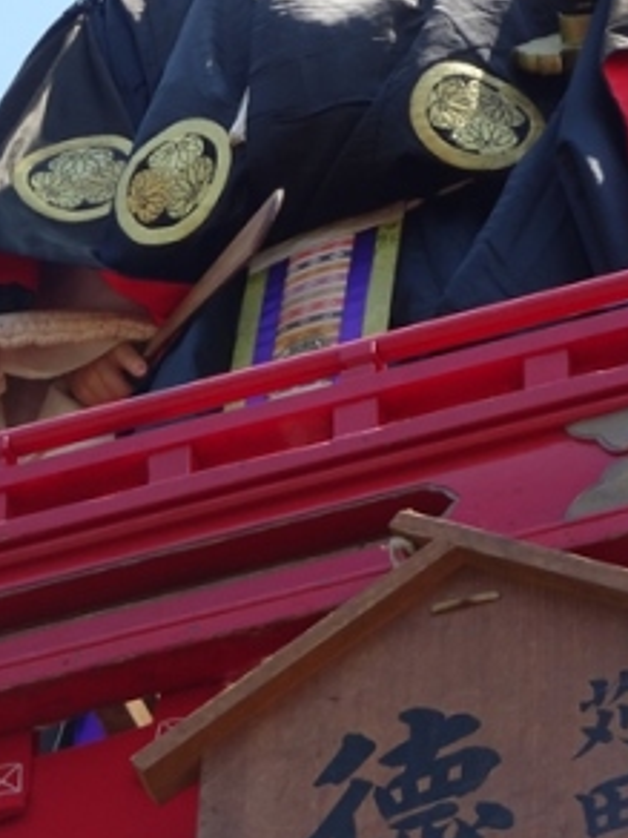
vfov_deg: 6.7
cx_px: 325
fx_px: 7160
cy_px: 212
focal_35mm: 296
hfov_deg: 5.0
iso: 80
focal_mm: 29.57
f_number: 5.6
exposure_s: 1/200
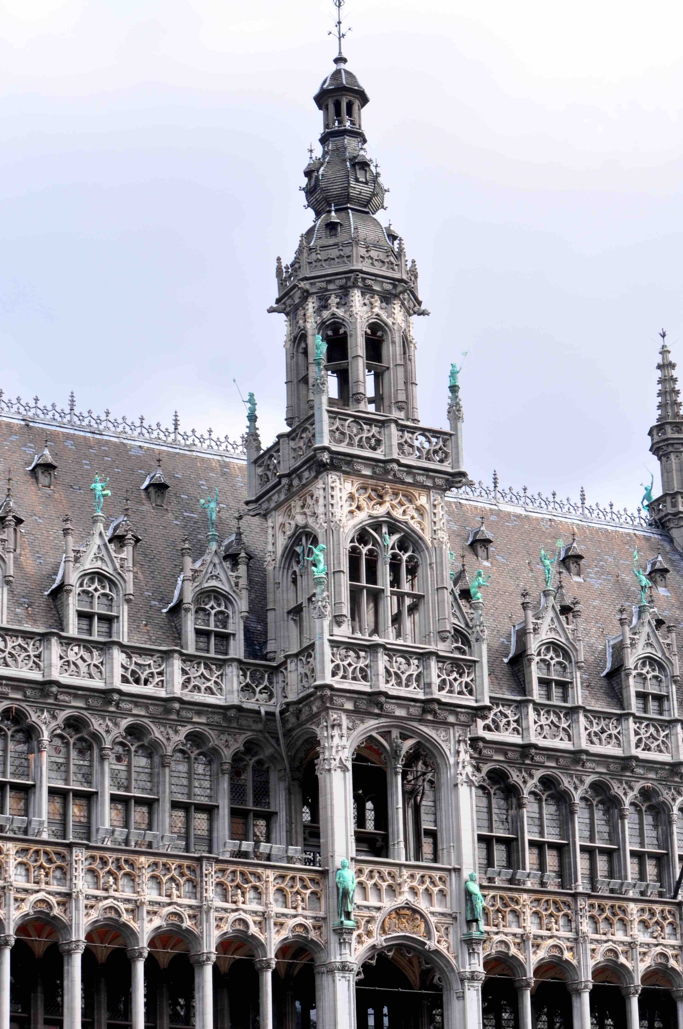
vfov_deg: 24.6
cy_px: 514
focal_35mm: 82
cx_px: 342
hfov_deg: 16.5
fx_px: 2354
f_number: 16
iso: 200
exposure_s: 1/50
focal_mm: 55
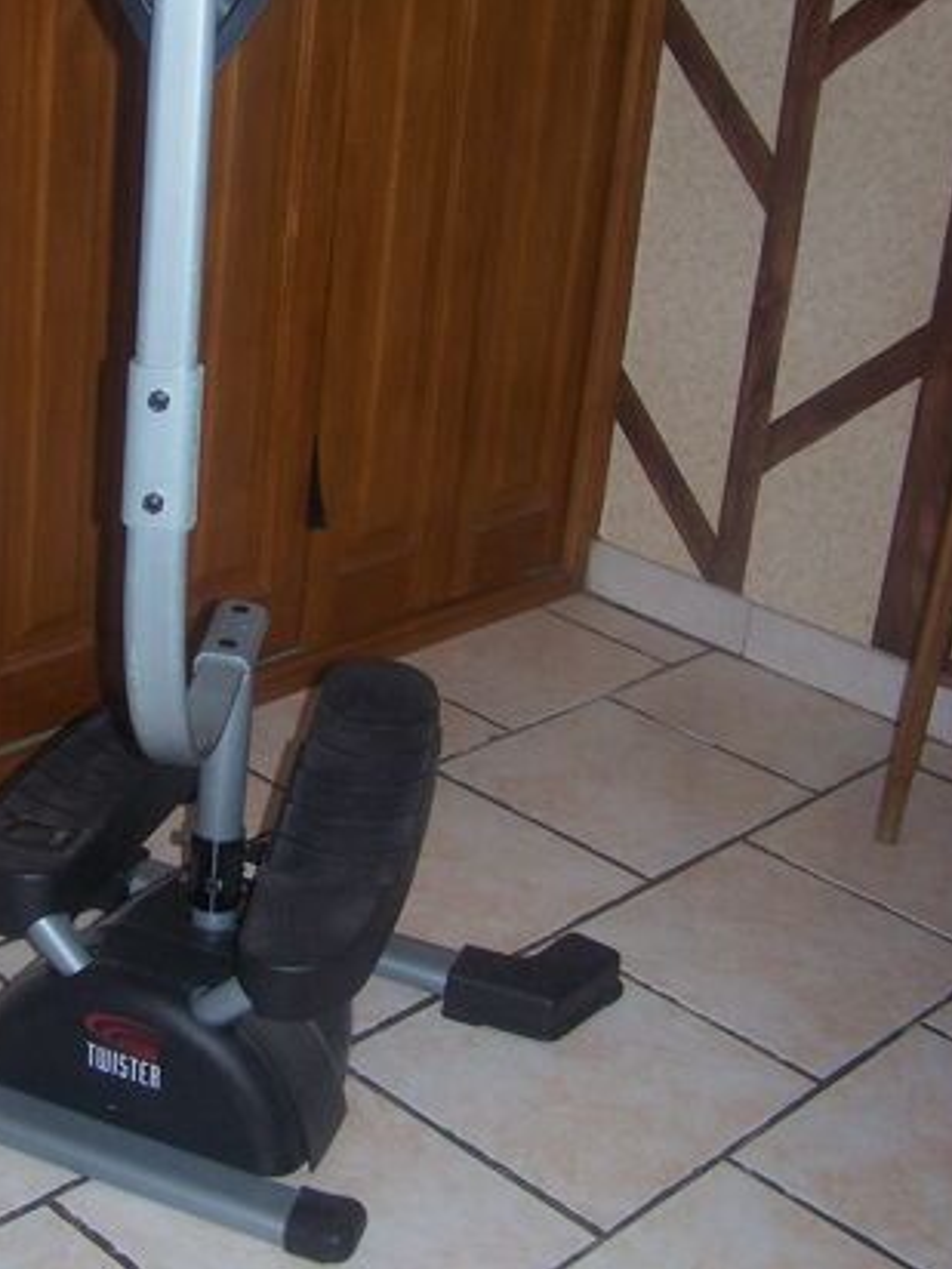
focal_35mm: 59
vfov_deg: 32.6
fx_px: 2163
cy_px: 533
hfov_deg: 24.6
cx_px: 271
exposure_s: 1/60
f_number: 2.8
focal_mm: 6.3
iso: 80
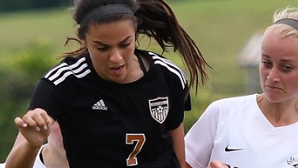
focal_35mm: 776
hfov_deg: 2.8
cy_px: 295
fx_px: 6131
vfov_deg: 1.6
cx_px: 187
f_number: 2.8
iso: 360
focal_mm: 155
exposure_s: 1/1000
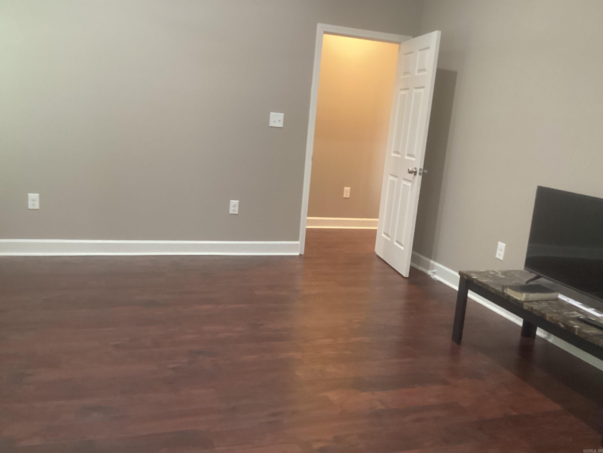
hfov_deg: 58.4
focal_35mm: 31
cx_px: 302
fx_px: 540
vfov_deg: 45.4
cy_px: 226
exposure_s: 1/30
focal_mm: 3.3
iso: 500
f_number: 2.4
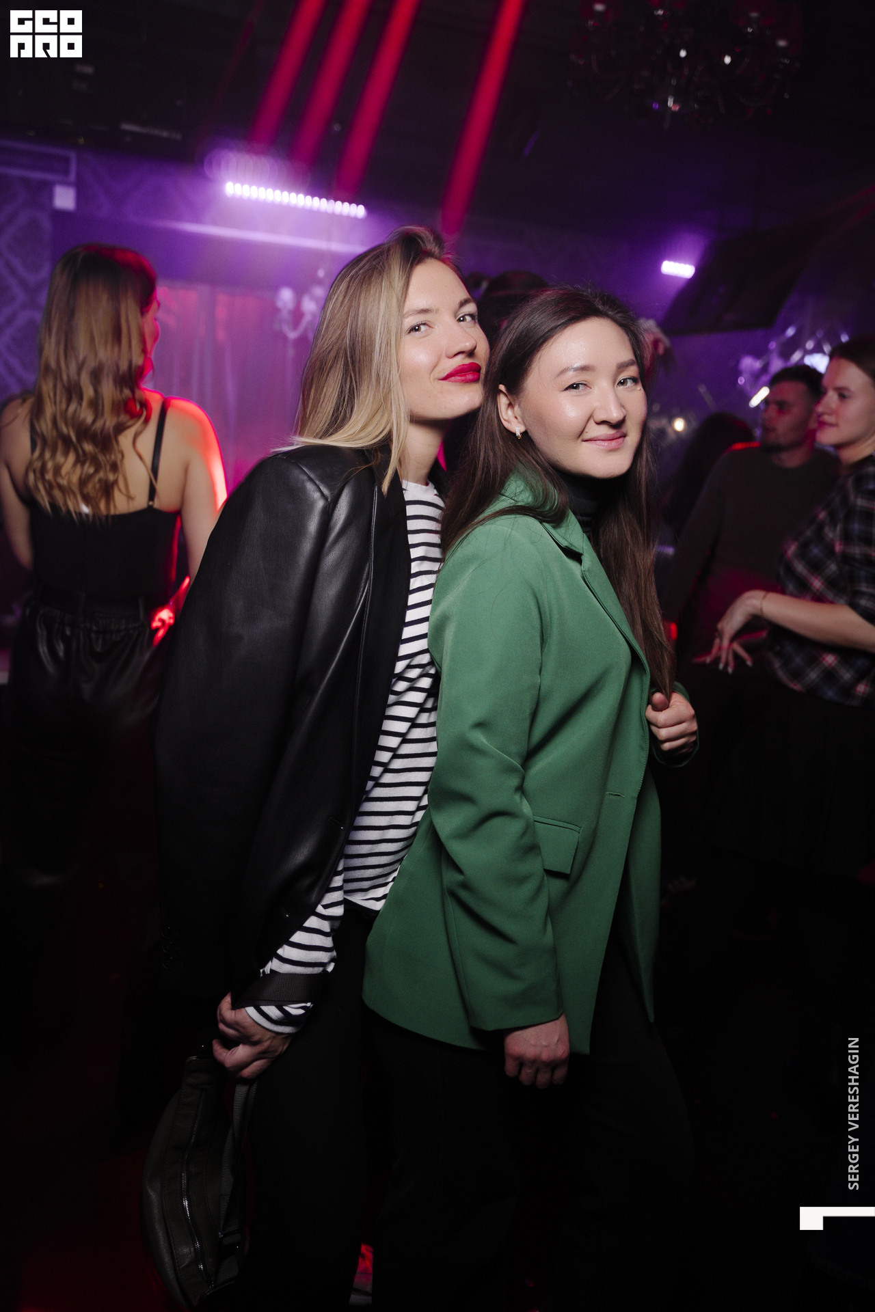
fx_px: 1021
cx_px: 438
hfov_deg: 46.4
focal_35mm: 28
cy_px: 656
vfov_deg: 65.5
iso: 640
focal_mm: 28
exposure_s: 1/15
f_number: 3.2
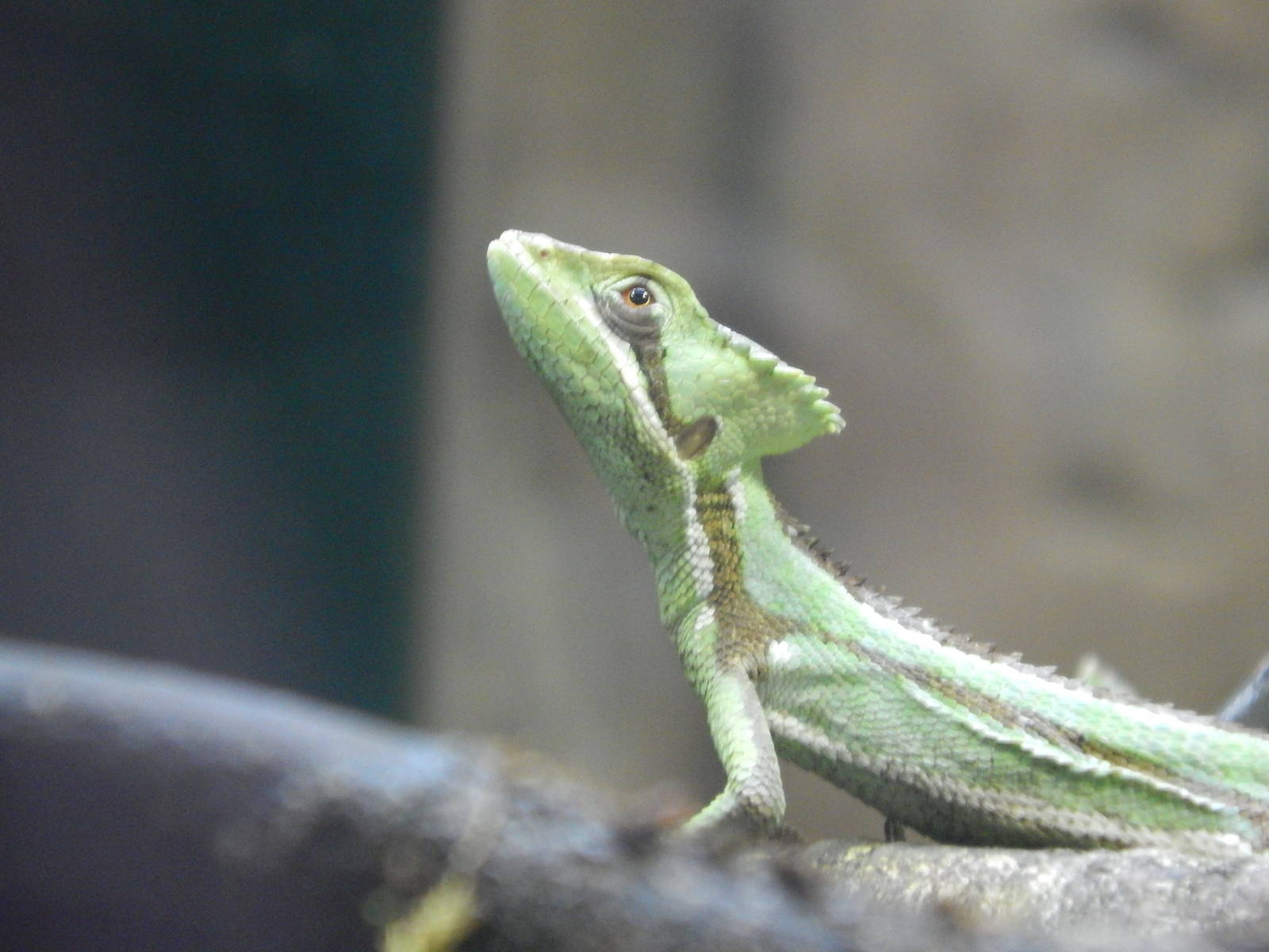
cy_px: 476
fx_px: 24745
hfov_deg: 2.9
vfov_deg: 2.2
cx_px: 634
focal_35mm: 675
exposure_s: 1/50
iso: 800
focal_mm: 120
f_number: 5.8
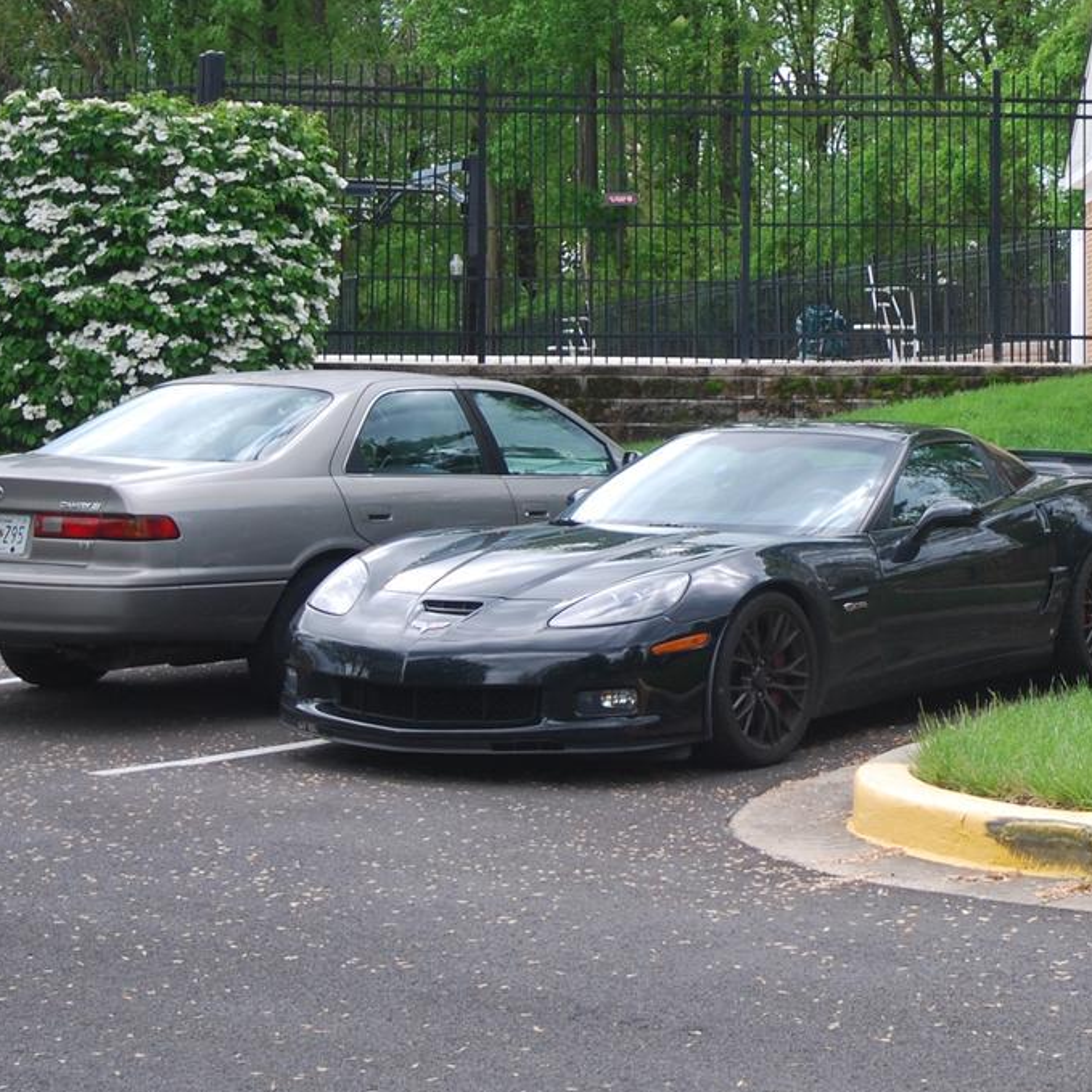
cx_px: 1100
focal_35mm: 77
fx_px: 2748
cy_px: 172
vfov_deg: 22.1
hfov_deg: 21.6
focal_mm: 20
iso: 200
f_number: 5.6
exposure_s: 1/100
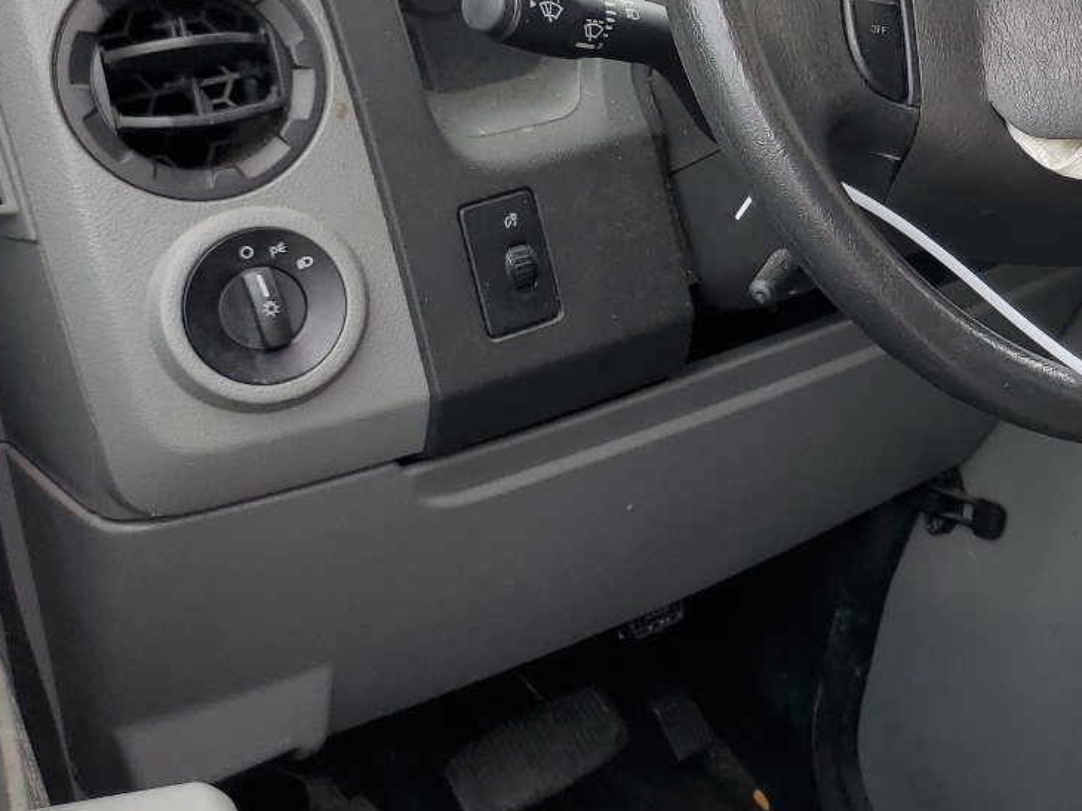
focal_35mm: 57
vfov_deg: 25.4
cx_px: 1119
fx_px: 1781
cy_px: 219
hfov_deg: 30.9
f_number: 1.5
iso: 50
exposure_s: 1/323
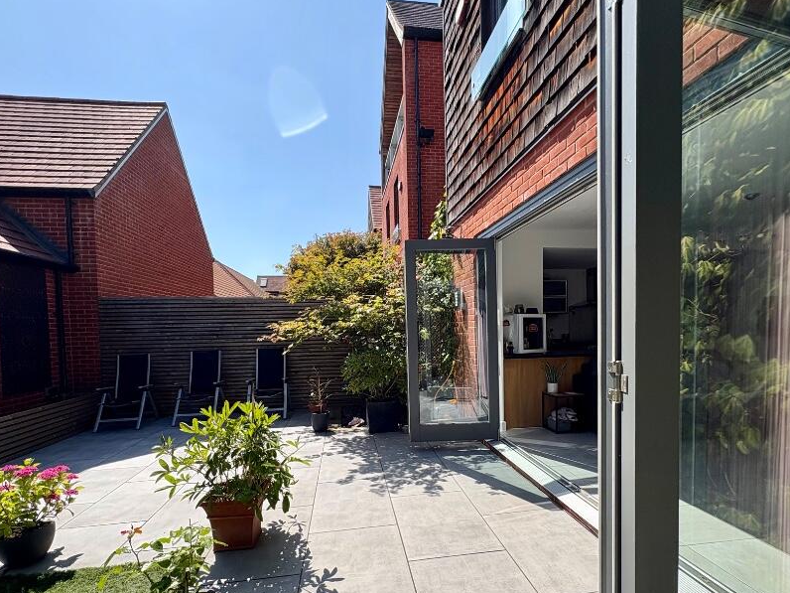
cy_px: 344
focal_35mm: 18
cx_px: 402
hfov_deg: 87.7
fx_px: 411
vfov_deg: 71.1
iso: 50
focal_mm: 2.22
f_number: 2.2
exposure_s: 1/1217
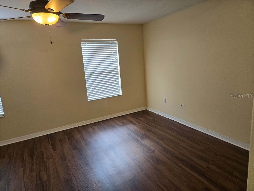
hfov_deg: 73.9
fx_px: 169
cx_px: 127
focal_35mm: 23
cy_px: 96
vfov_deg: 58.9
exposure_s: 1/120
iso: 160
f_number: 1.8
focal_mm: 5.4
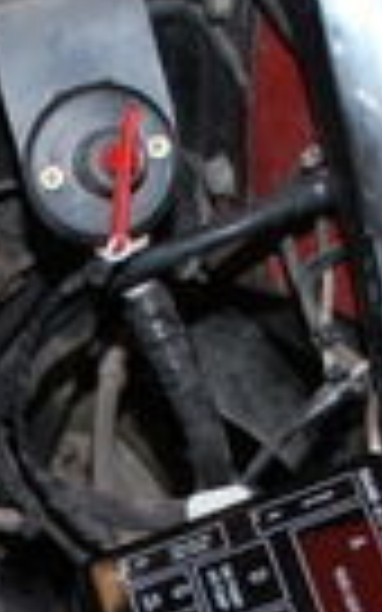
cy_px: 796
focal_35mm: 158
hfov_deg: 8.1
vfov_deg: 12.8
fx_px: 2632
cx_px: -175
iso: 200
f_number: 4
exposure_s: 1/60
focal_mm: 22
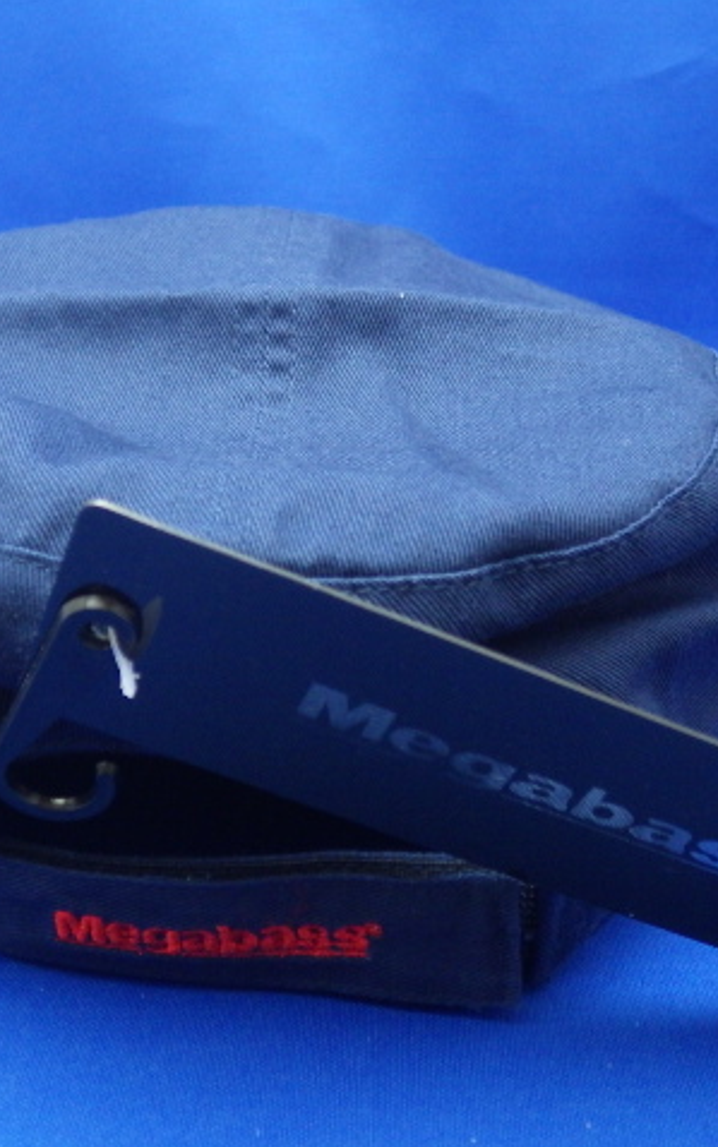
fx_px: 1377
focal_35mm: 44
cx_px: 346
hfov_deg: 29.2
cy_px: 574
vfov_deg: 45.3
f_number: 2.3
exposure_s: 1/45
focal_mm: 5.5
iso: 500
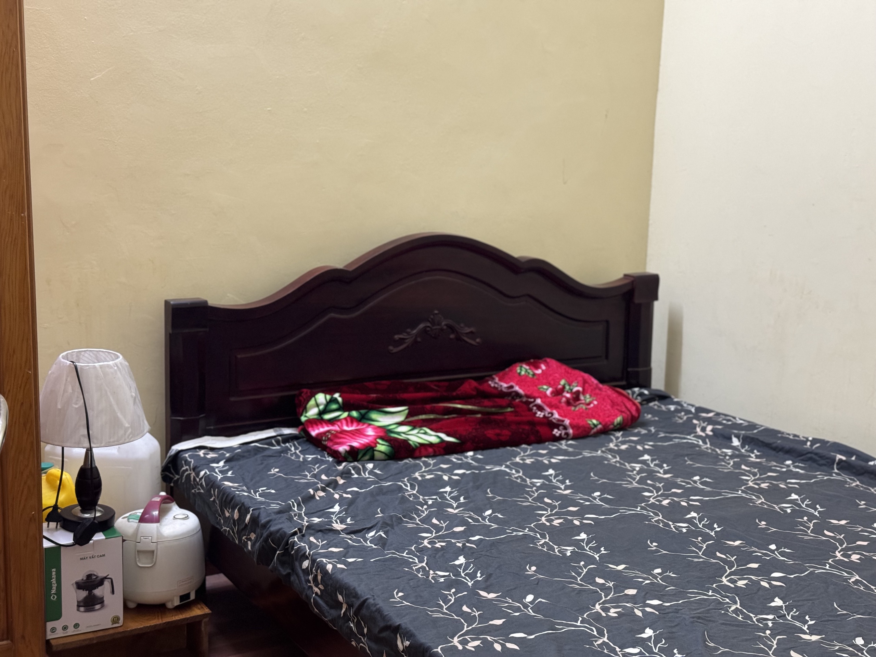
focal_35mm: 48
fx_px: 1215
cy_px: 328
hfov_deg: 39.7
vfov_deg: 30.3
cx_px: 438
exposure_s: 1/25
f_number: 1.78
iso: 400
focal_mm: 6.76
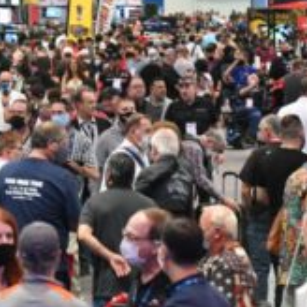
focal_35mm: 342
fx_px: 3432
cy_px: 66
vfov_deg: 5.1
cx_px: 107
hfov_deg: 5.1
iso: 3200
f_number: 5.6
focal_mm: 86
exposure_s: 1/125
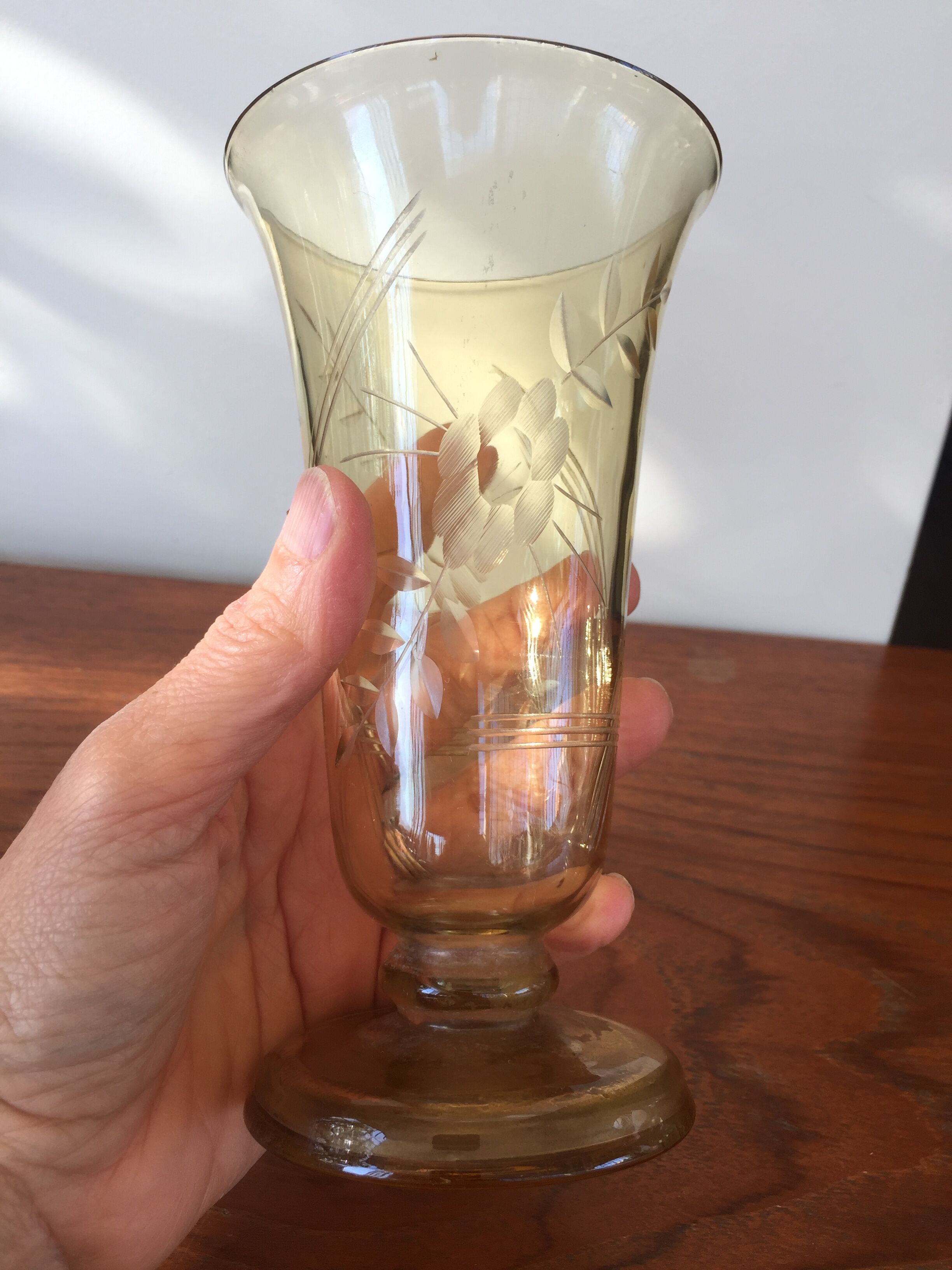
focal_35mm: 29
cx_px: 476
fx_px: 1063
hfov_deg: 48.2
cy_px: 635
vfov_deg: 61.7
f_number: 2.2
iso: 32
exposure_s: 1/103
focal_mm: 4.15
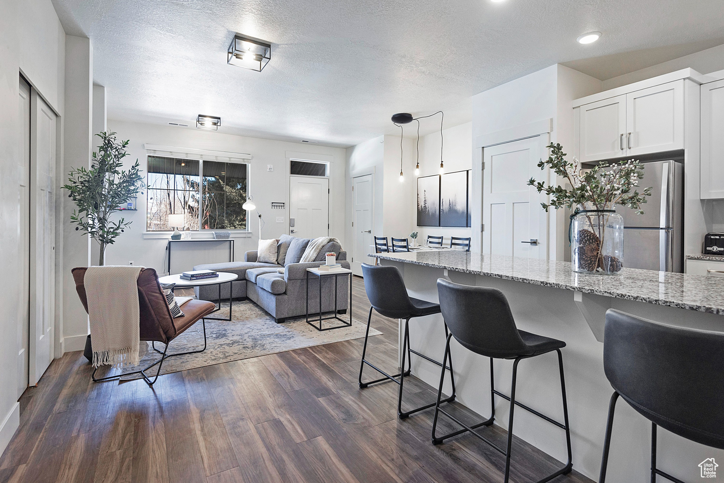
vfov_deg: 70.5
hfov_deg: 93.3
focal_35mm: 17
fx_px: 342
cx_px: 362
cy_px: 242
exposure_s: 1/15
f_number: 7.1
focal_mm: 17
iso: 500
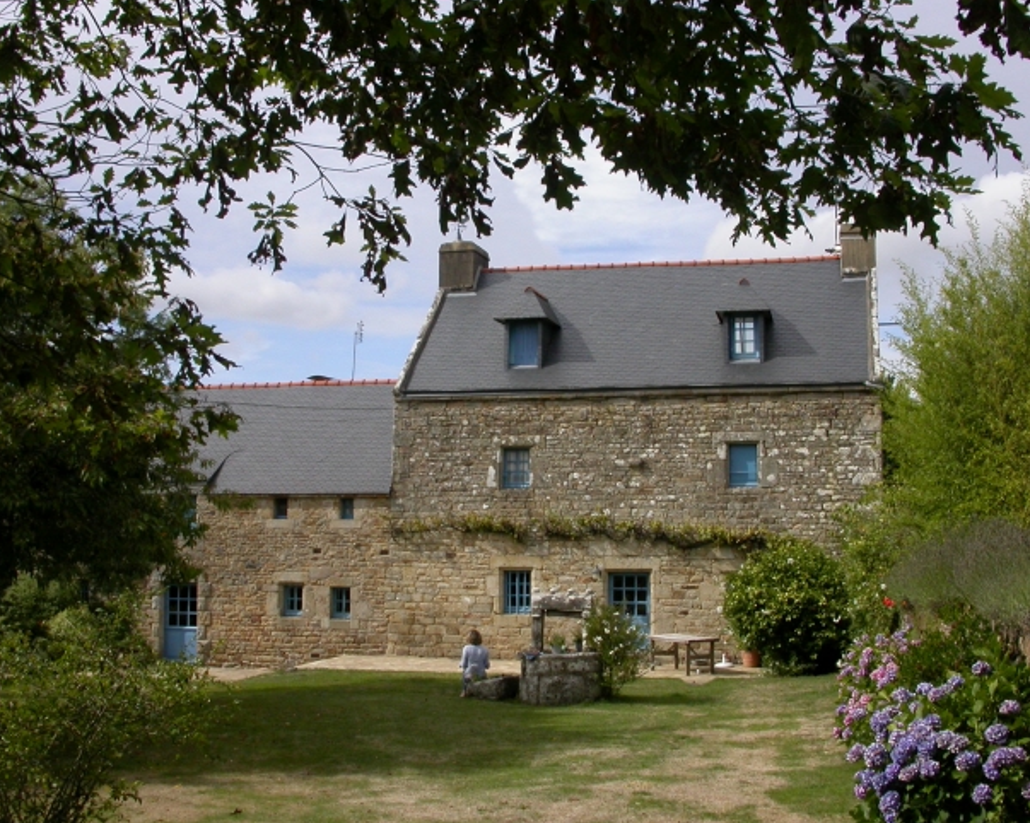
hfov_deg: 43.8
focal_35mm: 42
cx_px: 502
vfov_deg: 35.7
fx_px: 1280
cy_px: 427
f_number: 7.5
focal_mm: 7.85
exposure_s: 1/342
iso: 100
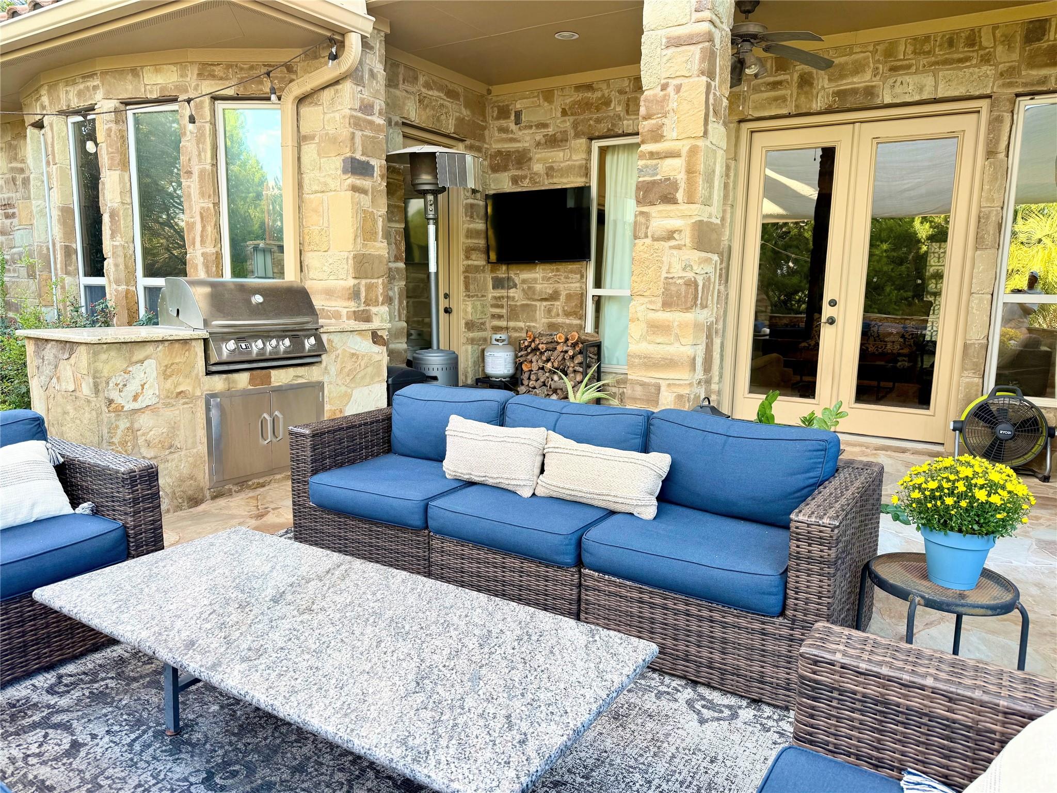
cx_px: 528
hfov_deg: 71.6
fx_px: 733
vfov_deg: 56.8
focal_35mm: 24
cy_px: 396
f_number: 1.78
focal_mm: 6.76
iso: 50
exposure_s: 1/140
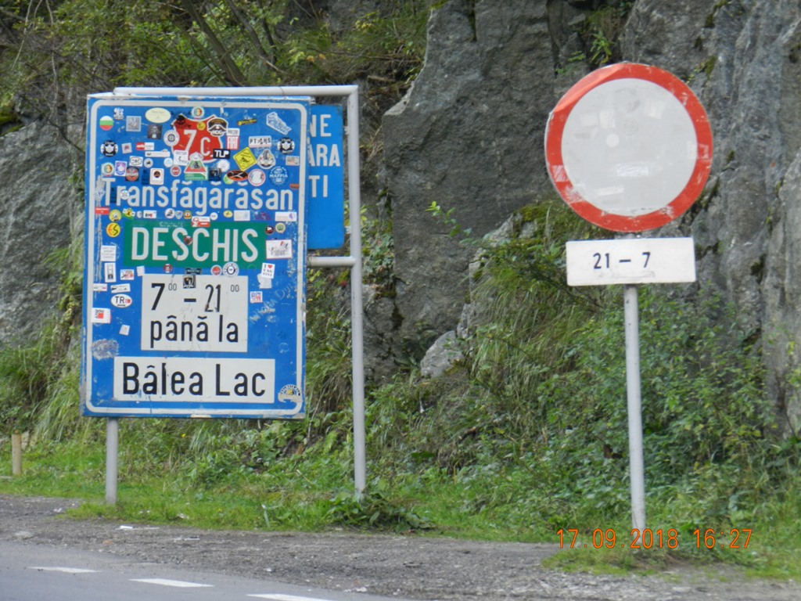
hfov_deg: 5.3
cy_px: 300
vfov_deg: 4.0
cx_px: 400
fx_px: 8608
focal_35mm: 372
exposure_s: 1/60
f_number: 5.6
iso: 280
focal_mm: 66.1
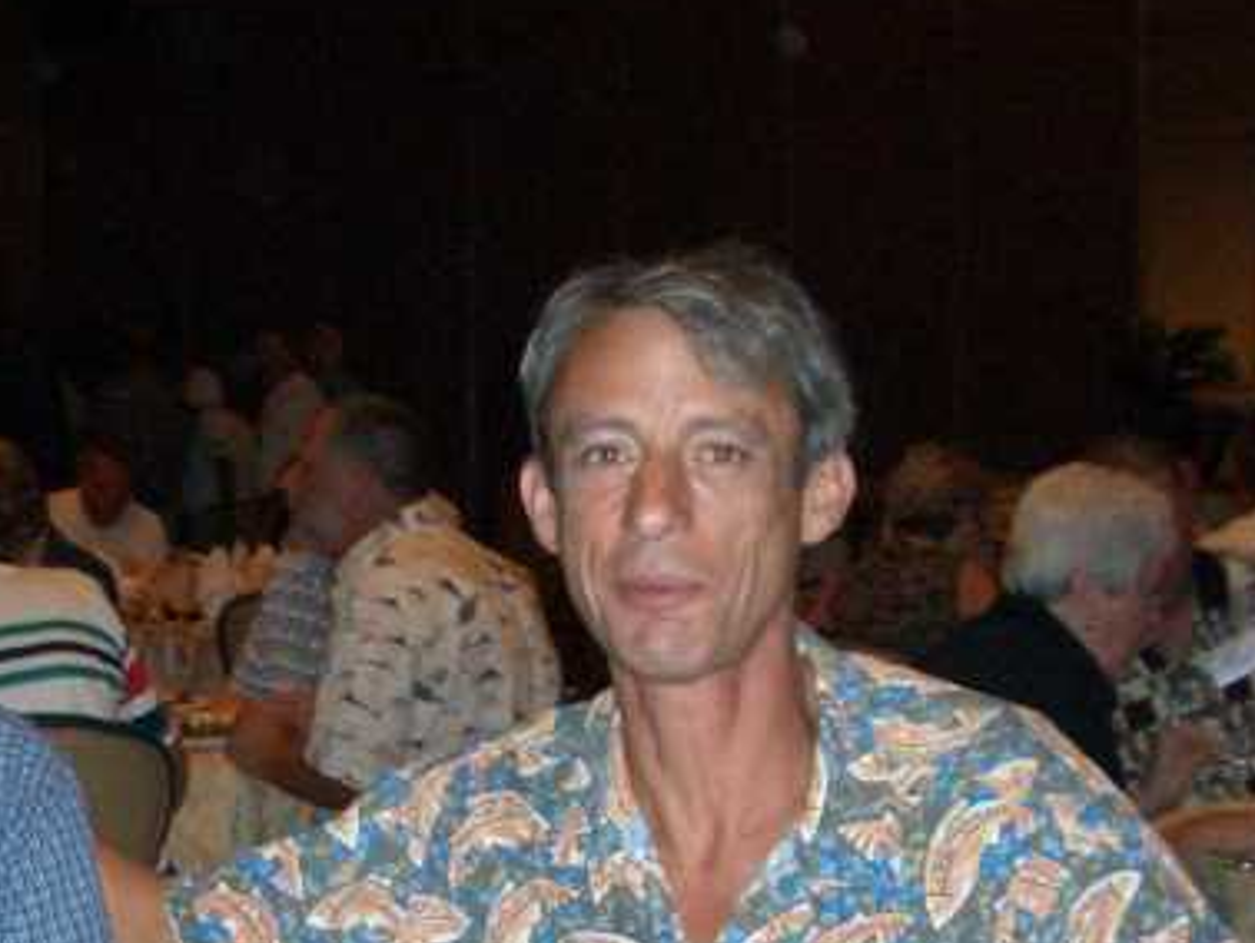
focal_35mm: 80
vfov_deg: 18.2
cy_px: 820
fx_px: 2902
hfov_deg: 23.9
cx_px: 183
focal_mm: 5.8
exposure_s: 1/60
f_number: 2.6
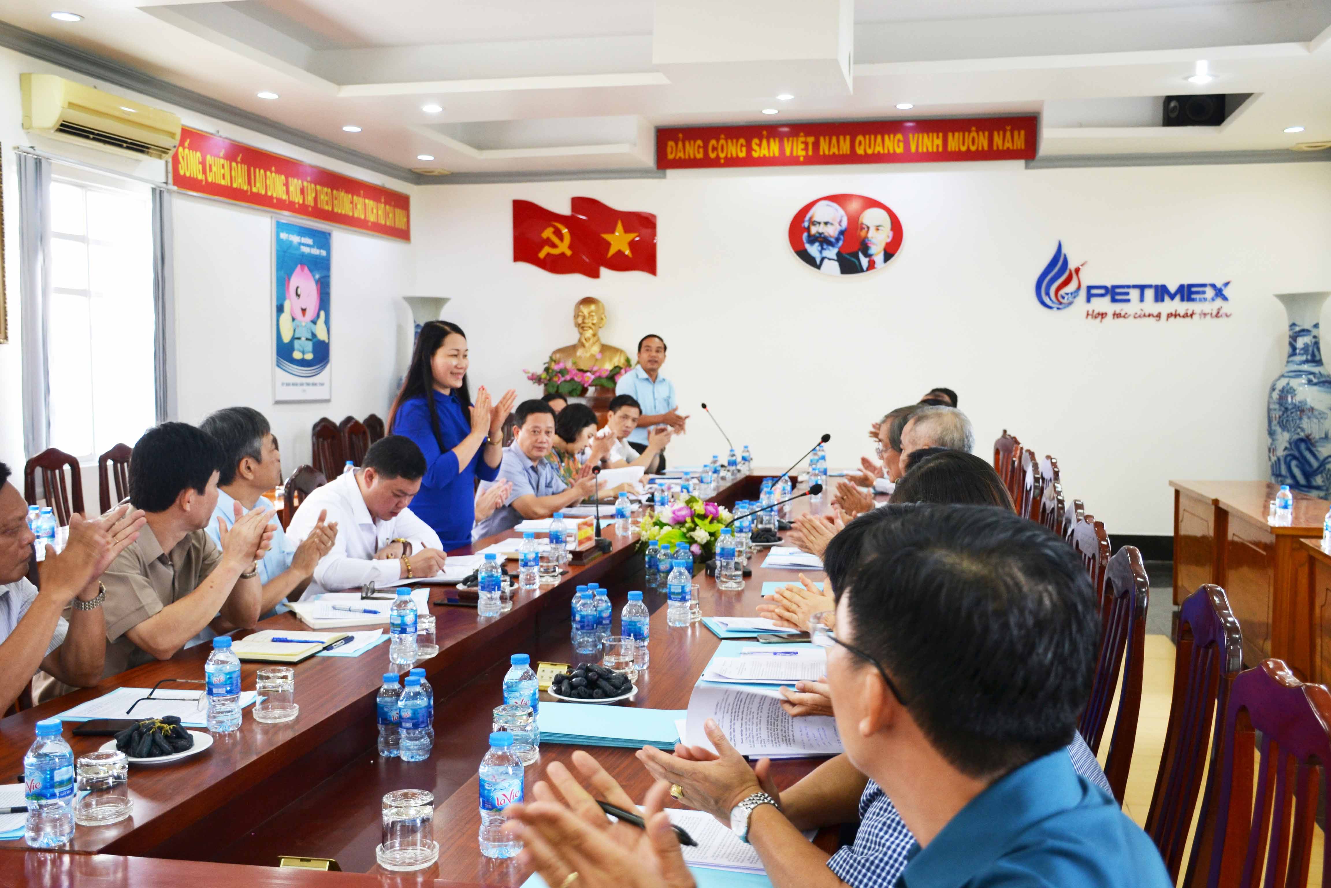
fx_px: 1331
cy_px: 444
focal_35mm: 36
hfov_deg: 53.1
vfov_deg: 36.9
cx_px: 666
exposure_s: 1/60
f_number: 3.8
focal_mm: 24
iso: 400
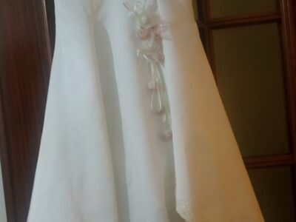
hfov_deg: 71.6
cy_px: 111
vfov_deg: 56.8
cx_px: 148
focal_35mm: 24
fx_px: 205
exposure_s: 1/20
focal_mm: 3.94
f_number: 1.9
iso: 1600
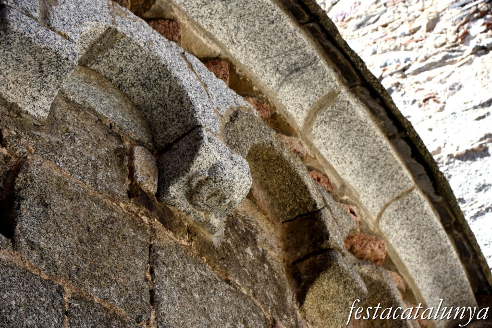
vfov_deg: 14.0
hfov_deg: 20.9
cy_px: 164
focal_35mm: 98
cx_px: 246
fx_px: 1332
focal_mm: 65
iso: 250
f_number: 5.6
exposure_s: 1/400
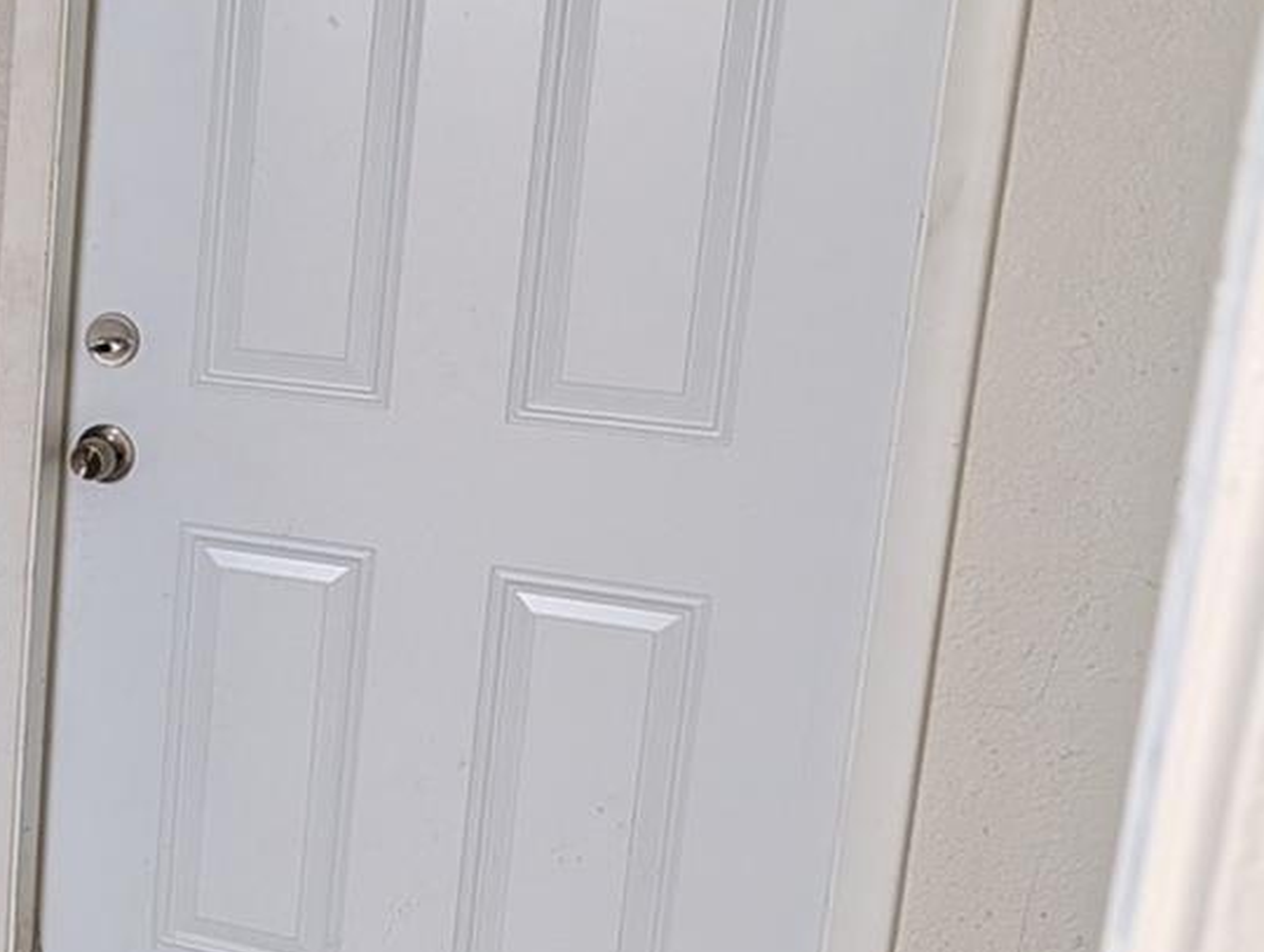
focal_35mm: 71
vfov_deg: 20.8
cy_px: 556
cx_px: -563
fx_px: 2597
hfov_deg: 22.9
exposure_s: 1/24
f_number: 1.68
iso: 93
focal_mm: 6.9
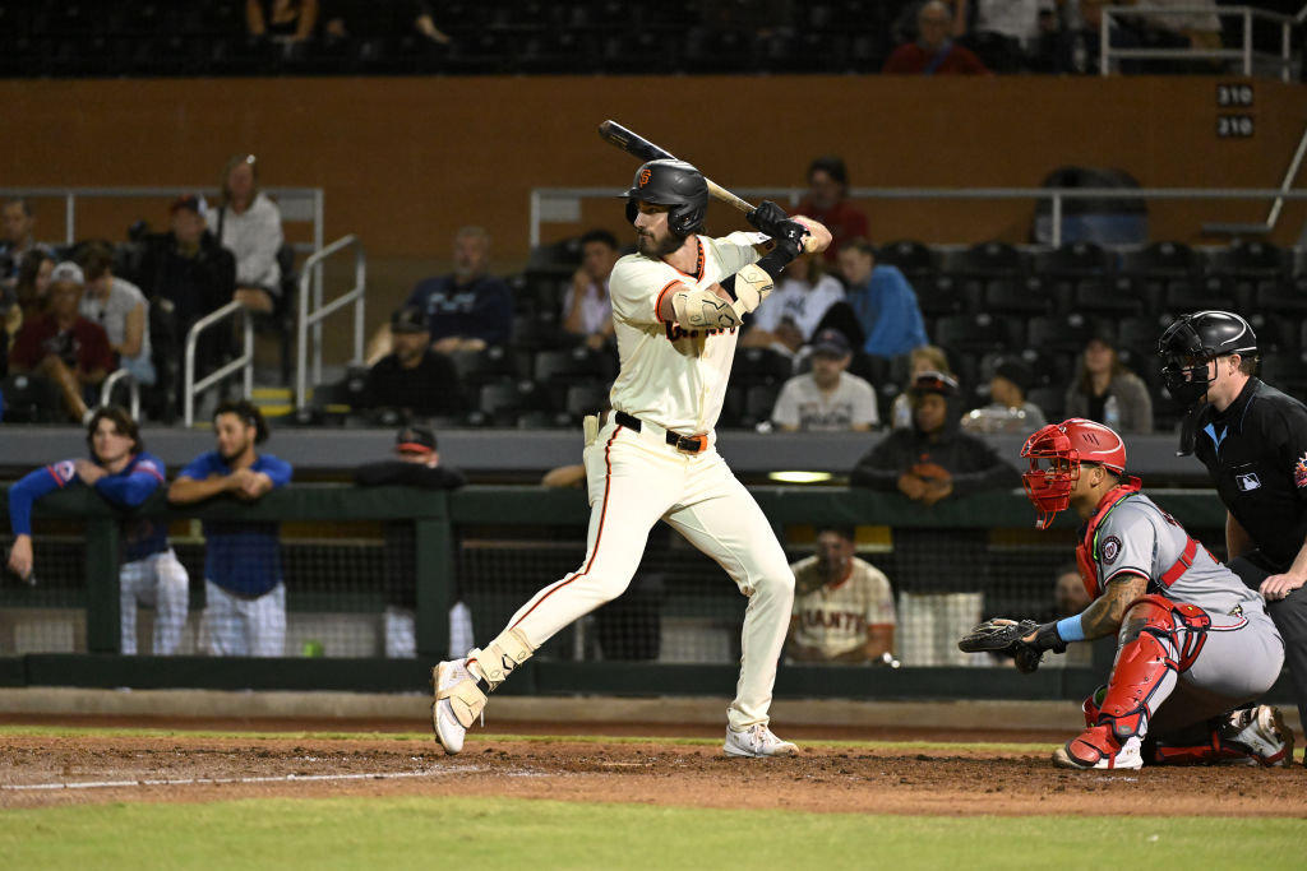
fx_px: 10166
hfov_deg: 7.4
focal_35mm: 280
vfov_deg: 4.9
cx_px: 654
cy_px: 436
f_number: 4
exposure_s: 1/800
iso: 8000
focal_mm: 280
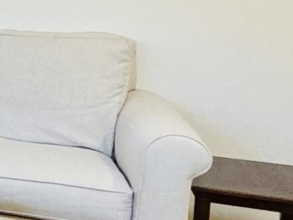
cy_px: 3
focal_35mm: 95
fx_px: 805
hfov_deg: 11.6
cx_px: -575
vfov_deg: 15.3
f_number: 2.2
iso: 200
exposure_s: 1/120
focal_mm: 2.22
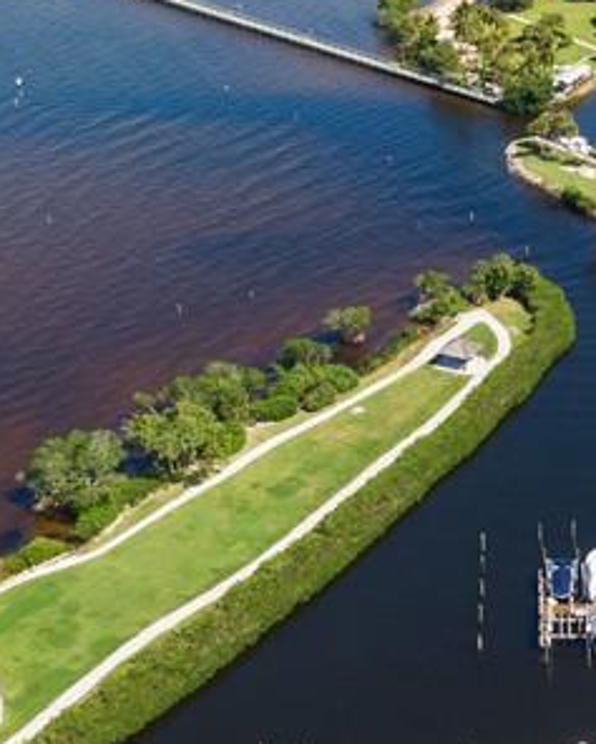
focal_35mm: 81
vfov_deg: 23.6
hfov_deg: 18.7
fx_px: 1785
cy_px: 366
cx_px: 498
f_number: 2.8
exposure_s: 1/1000
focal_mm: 4.39
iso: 100
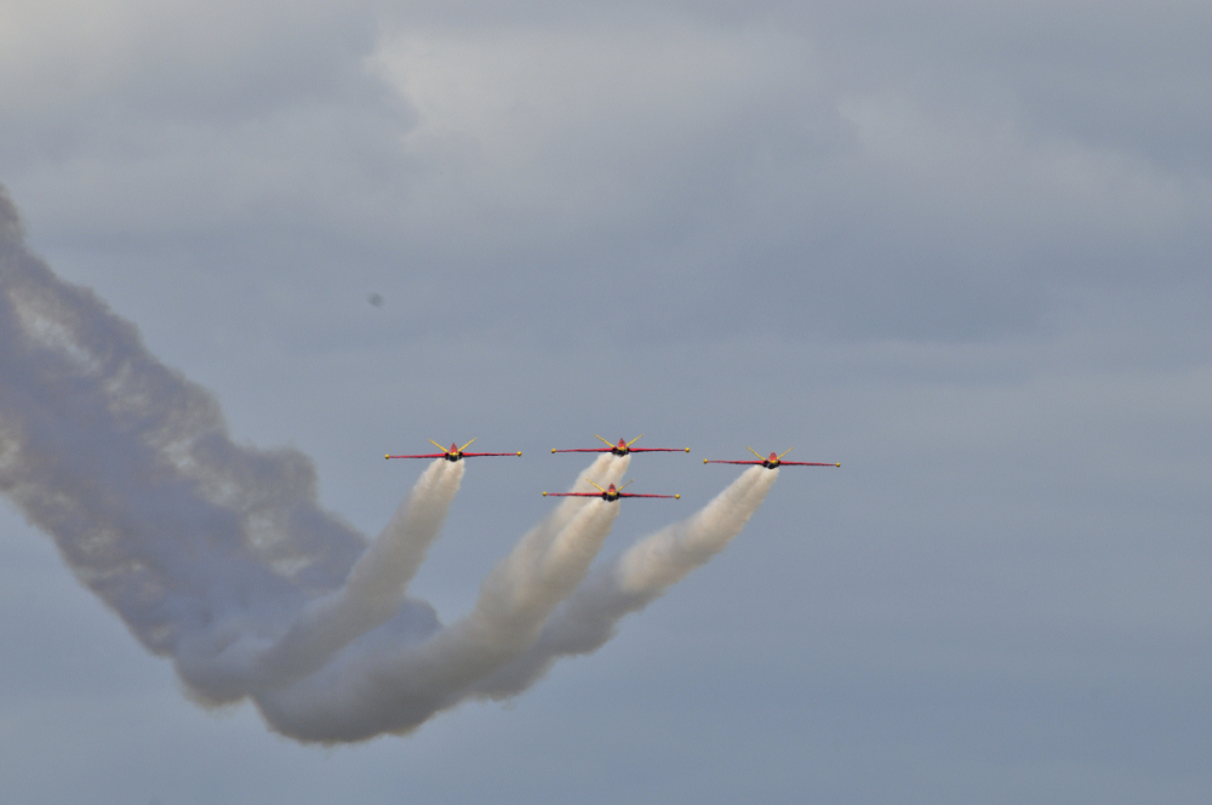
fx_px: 15130
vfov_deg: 3.0
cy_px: 402
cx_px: 606
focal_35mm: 450
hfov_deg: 4.6
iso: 200
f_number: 11
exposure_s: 1/500
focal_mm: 300
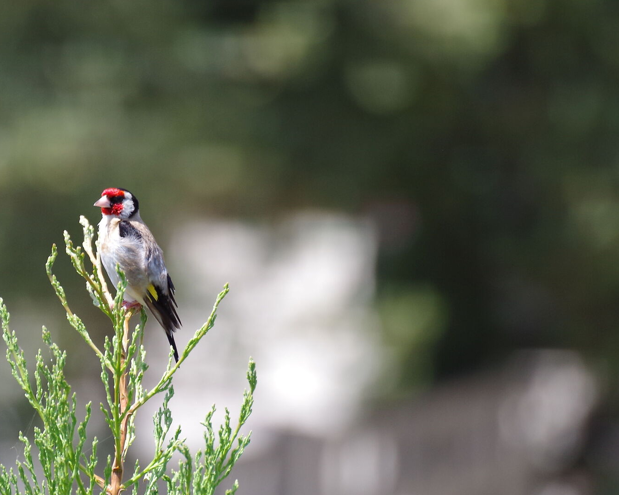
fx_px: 13810
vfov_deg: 2.1
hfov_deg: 2.6
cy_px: 228
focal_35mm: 754
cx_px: 143
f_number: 6.3
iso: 400
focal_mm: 300
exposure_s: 1/400
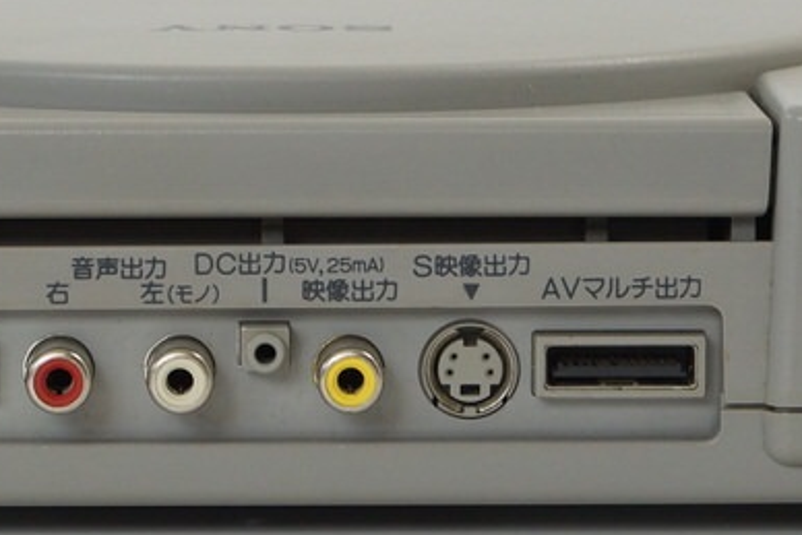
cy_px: 250
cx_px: 250
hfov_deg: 8.9
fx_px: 5170
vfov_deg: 5.9
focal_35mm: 232
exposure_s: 1/80
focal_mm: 50
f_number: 6.3
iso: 640
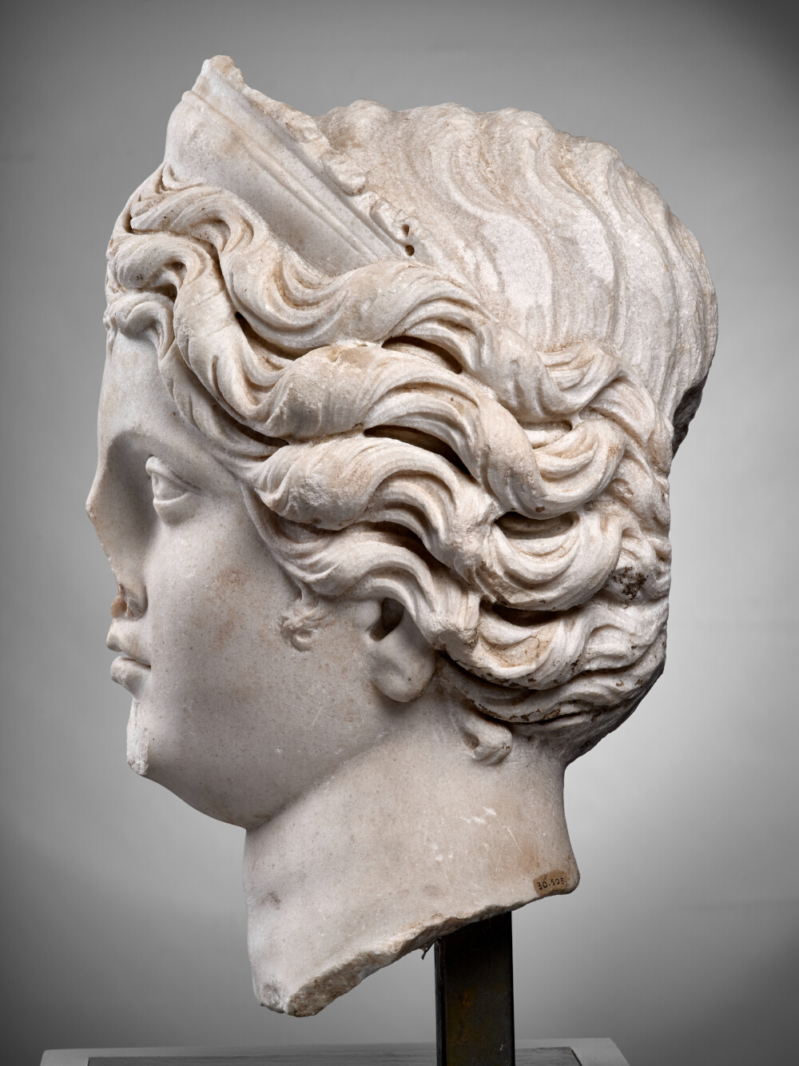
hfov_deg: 23.3
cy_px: 533
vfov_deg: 30.7
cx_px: 400
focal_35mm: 63
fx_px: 1939
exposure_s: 1/125
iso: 200
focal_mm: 80
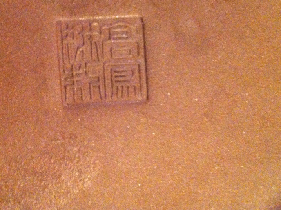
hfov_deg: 38.2
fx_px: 405
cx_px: 125
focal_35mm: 50
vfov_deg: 28.8
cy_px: 68
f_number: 2.8
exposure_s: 1/15
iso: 800
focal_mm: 3.85
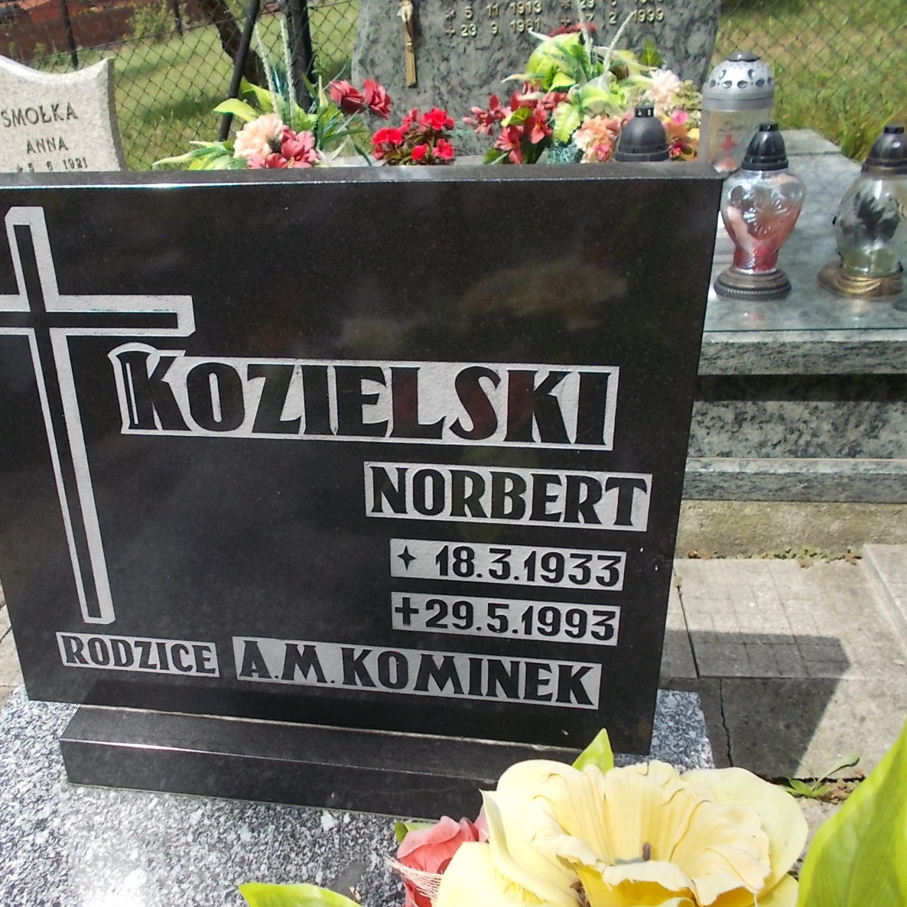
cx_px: 350
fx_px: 919
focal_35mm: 31
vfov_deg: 52.5
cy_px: 454
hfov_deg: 52.1
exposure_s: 1/125
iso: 80
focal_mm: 4.6
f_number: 8
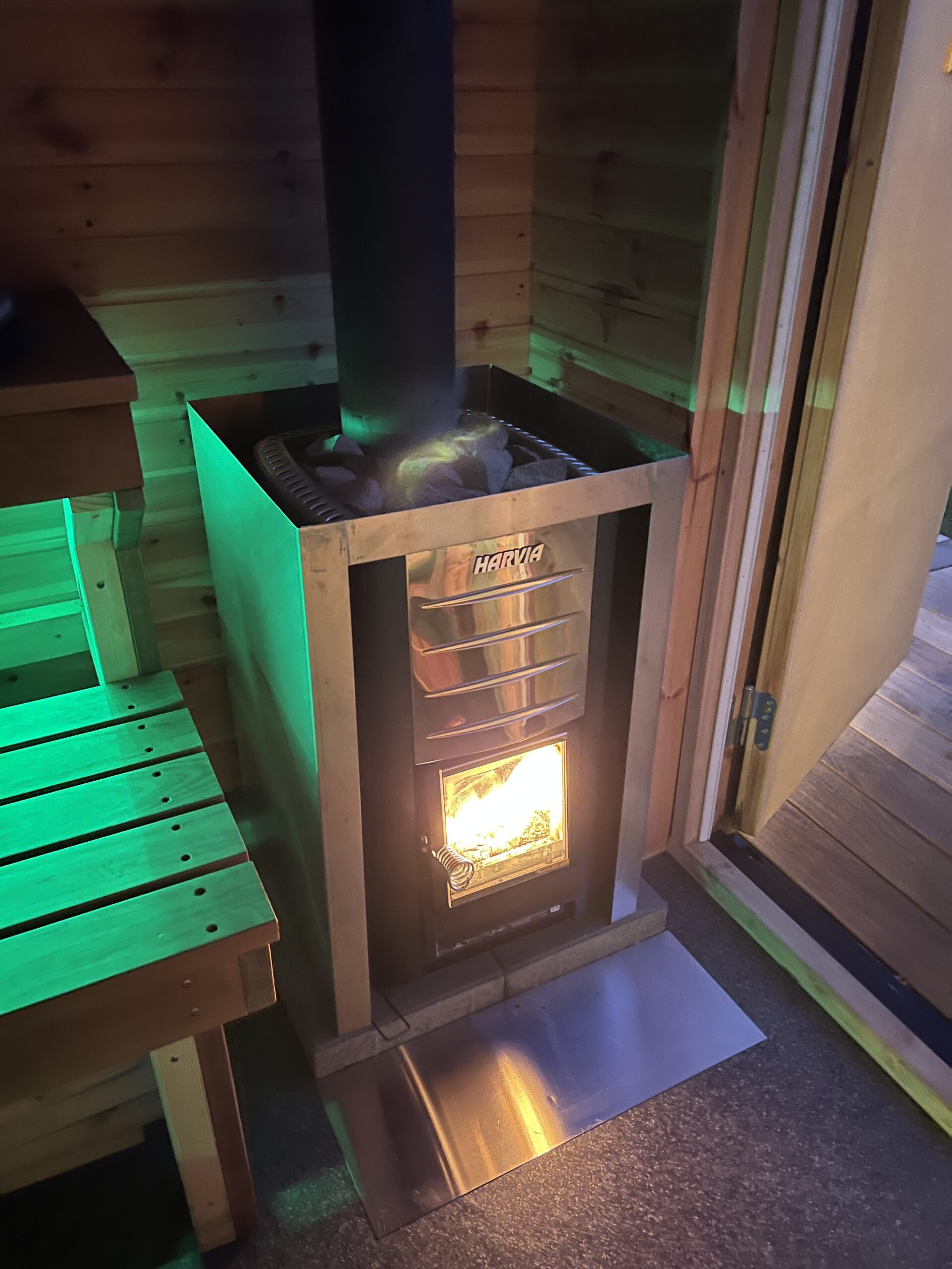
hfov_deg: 53.1
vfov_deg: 67.3
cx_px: 476
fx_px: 953
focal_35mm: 26
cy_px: 634
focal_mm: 5.7
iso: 1000
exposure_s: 1/14
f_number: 1.5
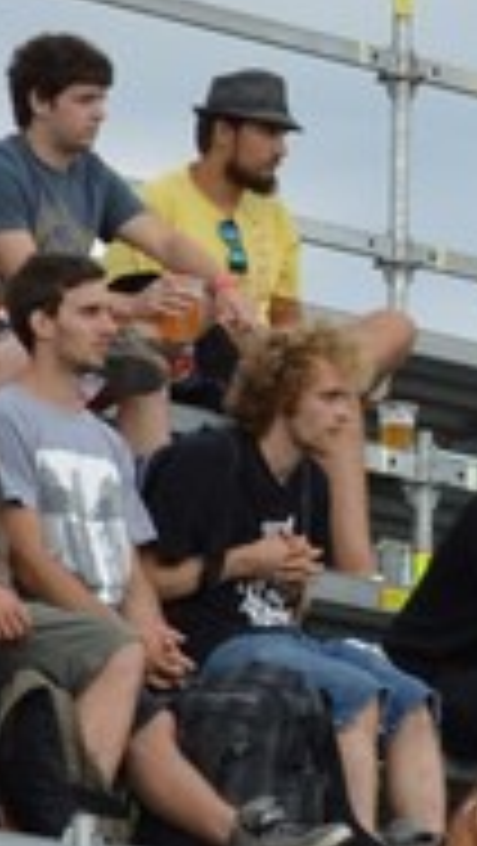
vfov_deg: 5.2
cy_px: 882
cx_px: 1413
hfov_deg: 2.9
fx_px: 9259
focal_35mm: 412
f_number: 5
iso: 400
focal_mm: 55
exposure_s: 1/500
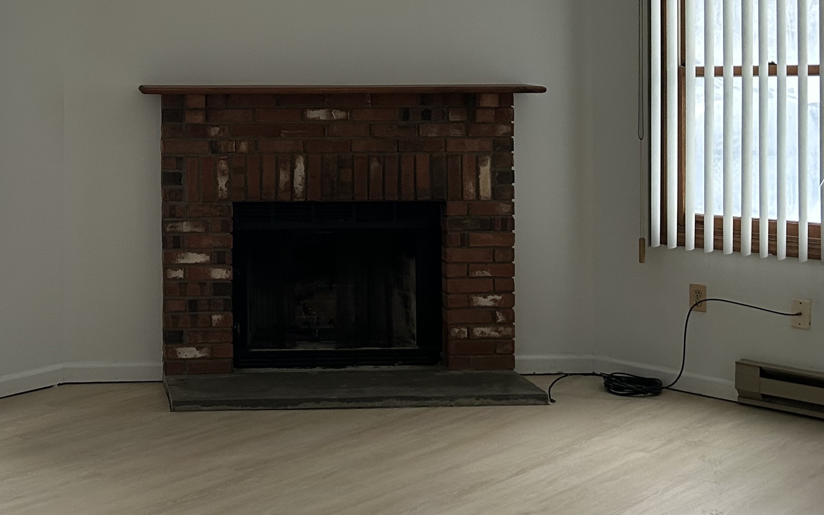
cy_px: 68
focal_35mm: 54
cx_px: 163
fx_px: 1213
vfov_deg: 23.4
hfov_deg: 36.2
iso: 160
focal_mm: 5.7
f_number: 1.5
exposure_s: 1/60
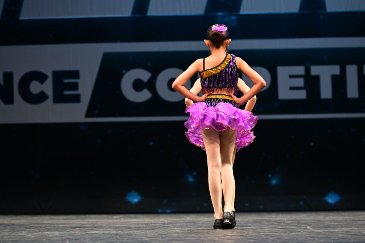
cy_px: 122
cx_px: 182
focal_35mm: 135
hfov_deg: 15.2
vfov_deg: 10.2
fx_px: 1369
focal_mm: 135
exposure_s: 1/800
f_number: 3.5
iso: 2500
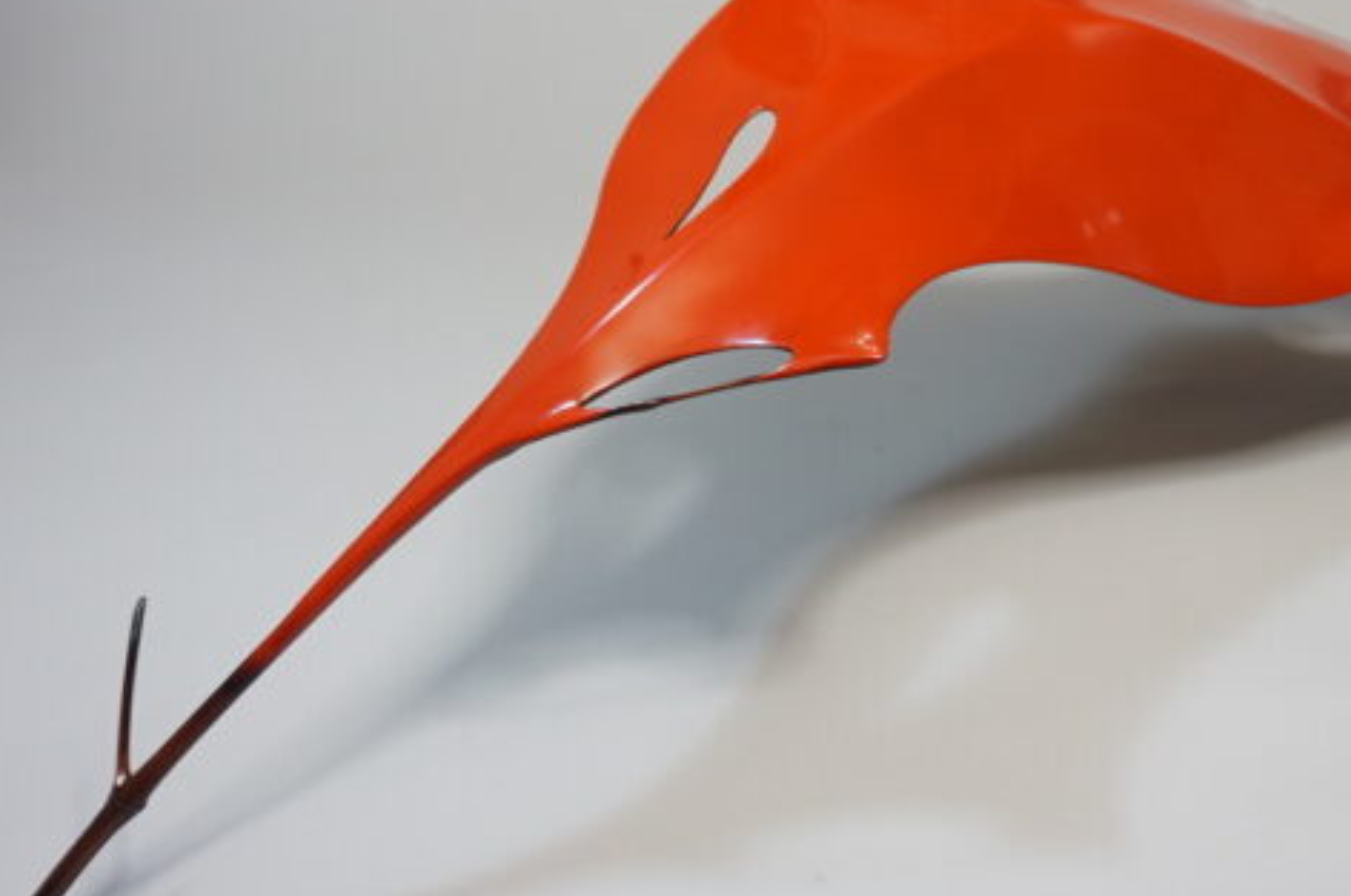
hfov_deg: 41.5
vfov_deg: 28.6
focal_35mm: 47
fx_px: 1751
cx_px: 936
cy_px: 356
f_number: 4
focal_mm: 21
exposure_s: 1/15
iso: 200
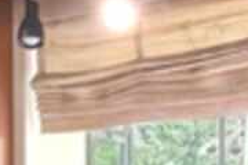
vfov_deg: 11.2
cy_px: 238
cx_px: 18
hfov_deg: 17.1
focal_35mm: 118
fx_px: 810
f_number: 9
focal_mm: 11
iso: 250
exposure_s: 1/2
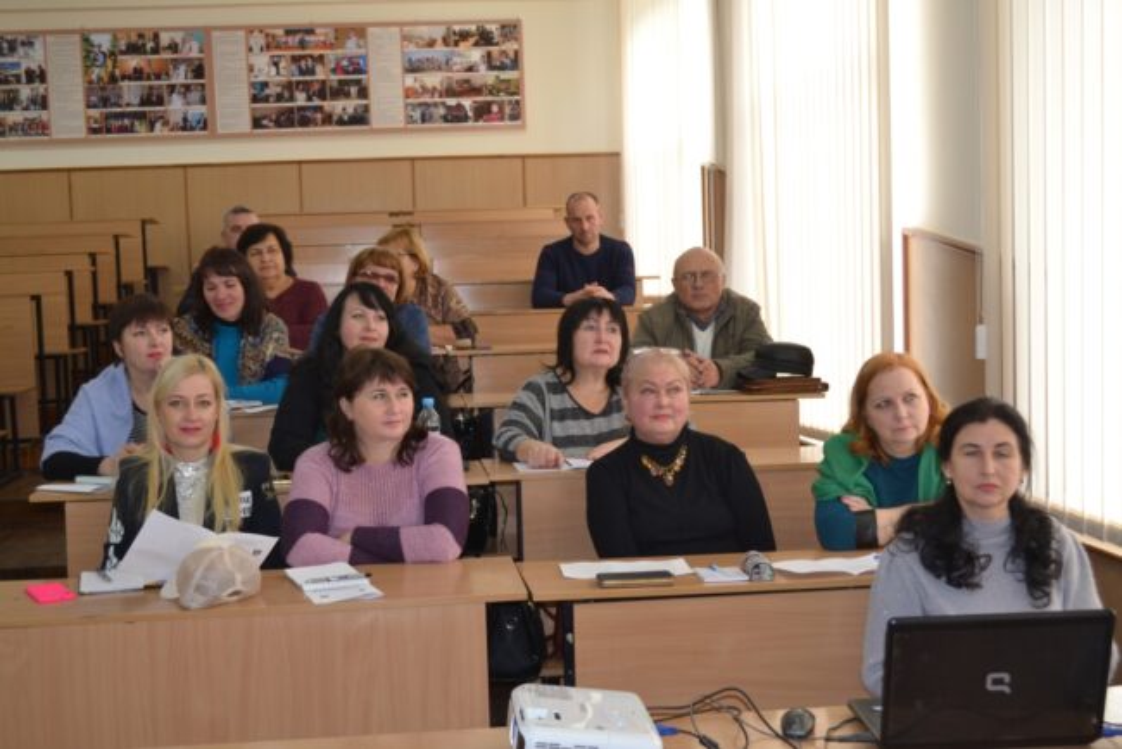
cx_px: 561
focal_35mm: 48
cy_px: 374
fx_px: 1497
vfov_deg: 28.1
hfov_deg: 41.1
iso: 320
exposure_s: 1/30
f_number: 4.8
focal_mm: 32
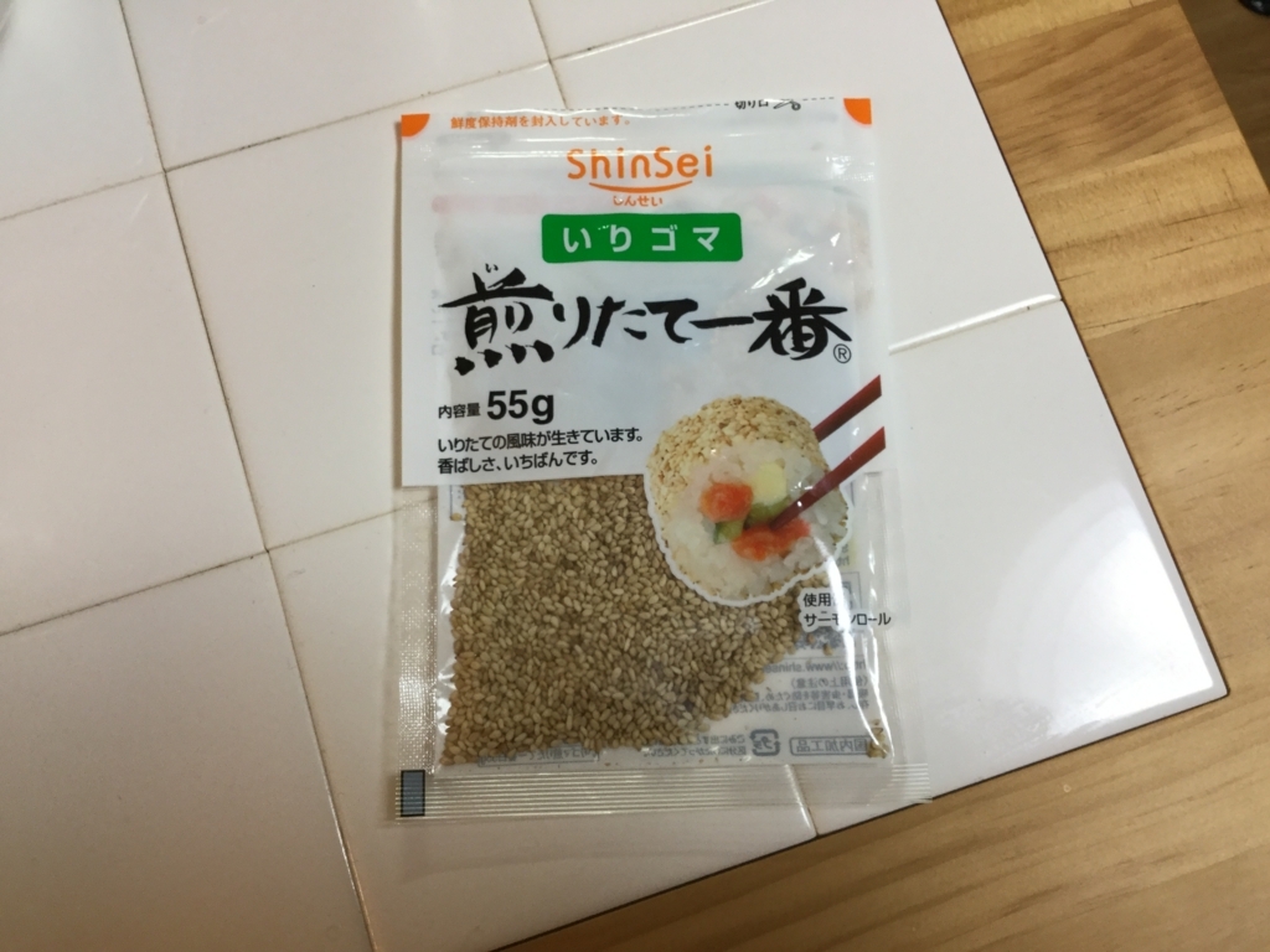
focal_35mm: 31
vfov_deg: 45.4
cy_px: 476
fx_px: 1137
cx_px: 635
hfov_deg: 58.4
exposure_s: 1/30
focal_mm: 3.3
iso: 64
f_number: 2.4
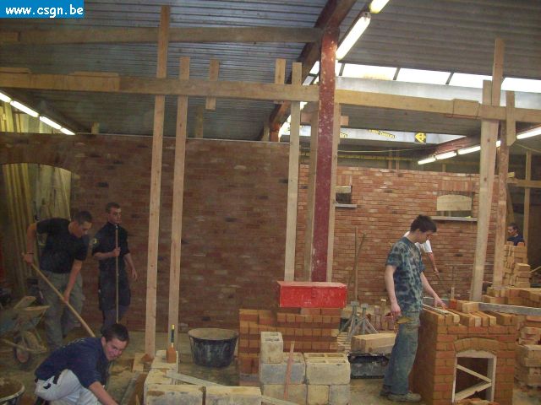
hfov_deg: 51.4
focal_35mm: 36
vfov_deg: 39.7
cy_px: 202
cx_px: 270
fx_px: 563
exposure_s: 1/64
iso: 200
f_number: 2.7
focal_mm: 6
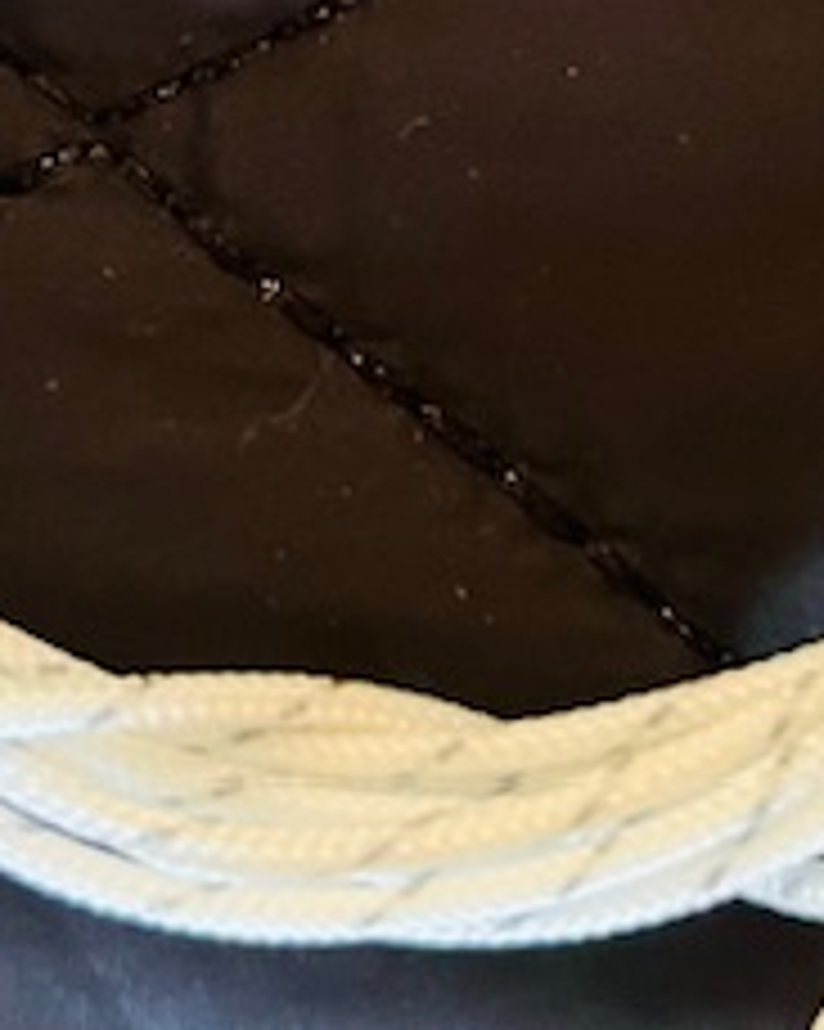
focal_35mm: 71
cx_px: 423
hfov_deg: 21.5
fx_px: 2166
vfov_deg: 25.5
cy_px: 13
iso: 500
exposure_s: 1/41
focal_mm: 5.1
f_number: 1.6
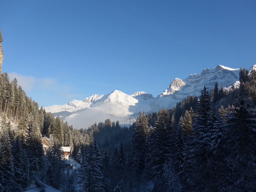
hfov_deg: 61.7
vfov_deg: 48.2
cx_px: 128
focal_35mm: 29
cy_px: 96
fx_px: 214
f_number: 2.8
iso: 80
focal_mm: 6
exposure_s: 1/1300
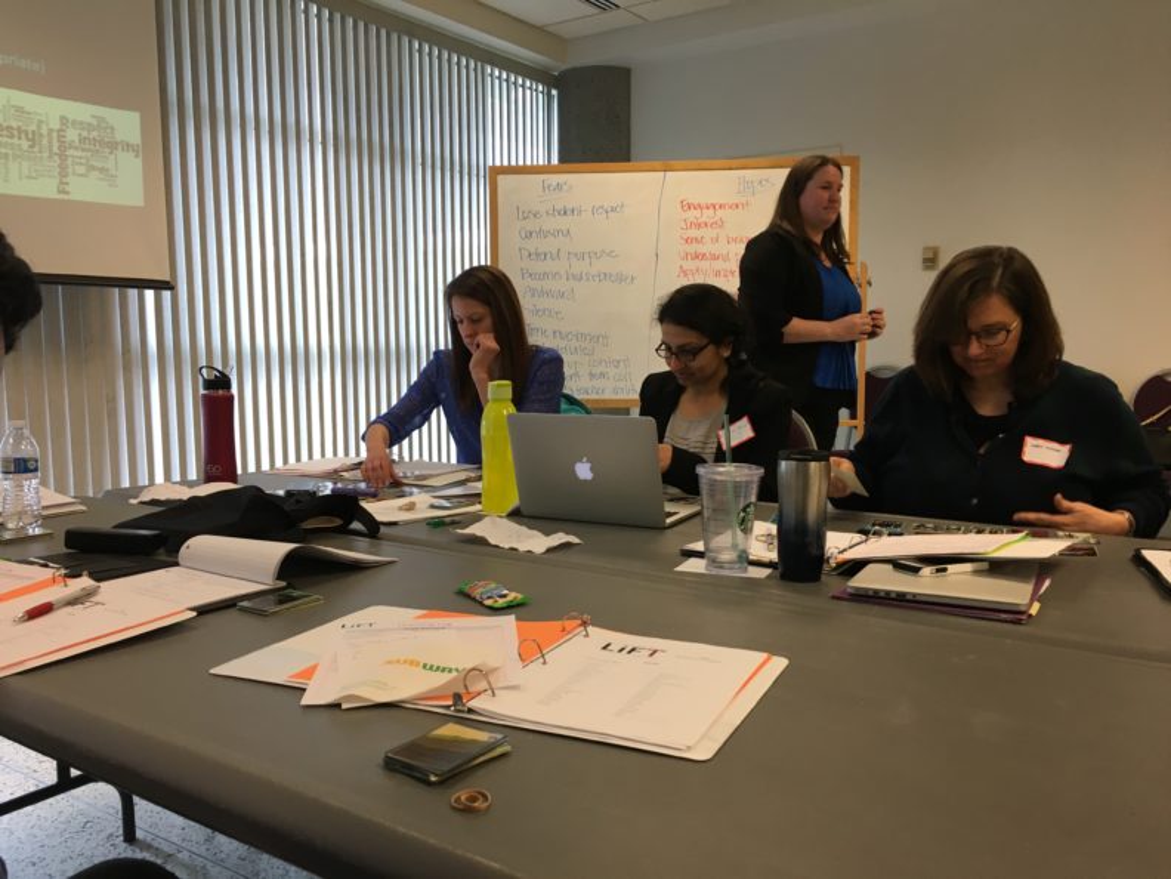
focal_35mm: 29
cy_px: 440
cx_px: 586
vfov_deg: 48.2
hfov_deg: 61.7
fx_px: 981
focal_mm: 4.15
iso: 32
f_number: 2.2
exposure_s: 1/30
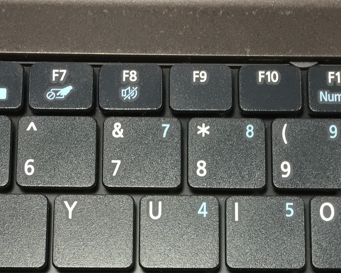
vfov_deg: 17.8
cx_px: 215
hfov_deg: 23.5
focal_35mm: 81
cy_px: 345
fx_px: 818
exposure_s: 1/40
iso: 32
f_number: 2.2
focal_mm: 4.15
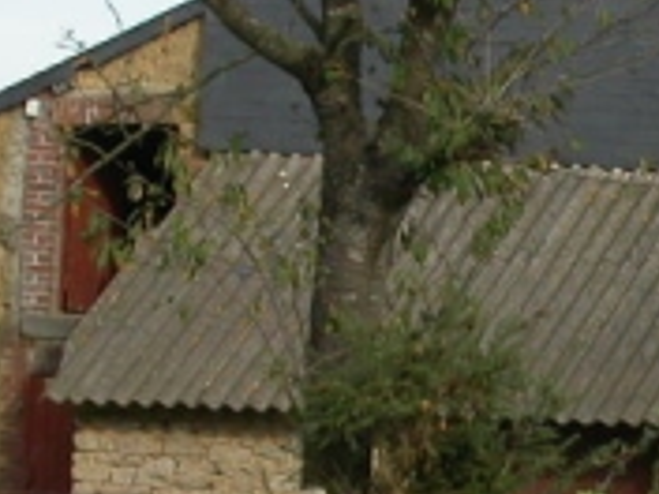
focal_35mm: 395
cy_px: 415
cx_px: 820
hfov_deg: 5.0
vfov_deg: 3.8
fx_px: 7520
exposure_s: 1/280
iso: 100
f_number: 5.7
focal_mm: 21.1
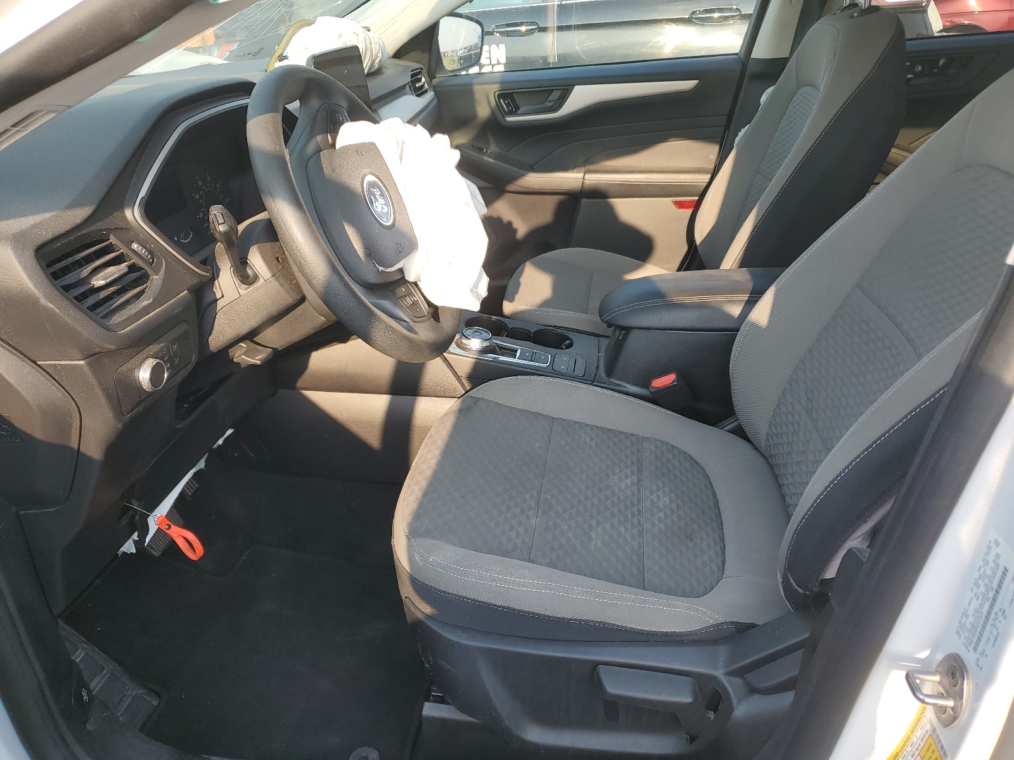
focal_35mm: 26
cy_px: 380
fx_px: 762
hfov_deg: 67.3
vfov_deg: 53.1
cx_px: 507
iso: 50
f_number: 1.5
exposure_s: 1/455
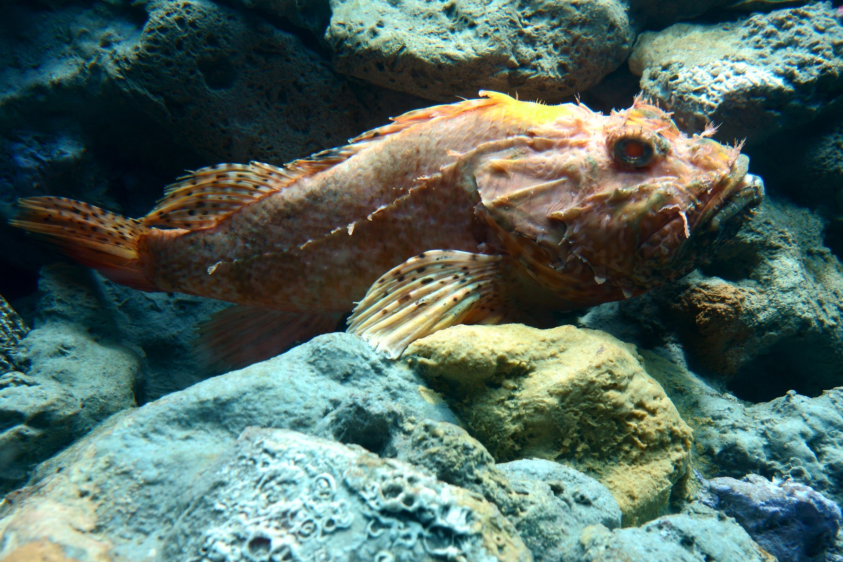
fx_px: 820
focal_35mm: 35
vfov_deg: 37.9
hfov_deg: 54.4
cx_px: 422
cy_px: 281
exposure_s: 1/1.6
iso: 64
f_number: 3.2
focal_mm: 12.96
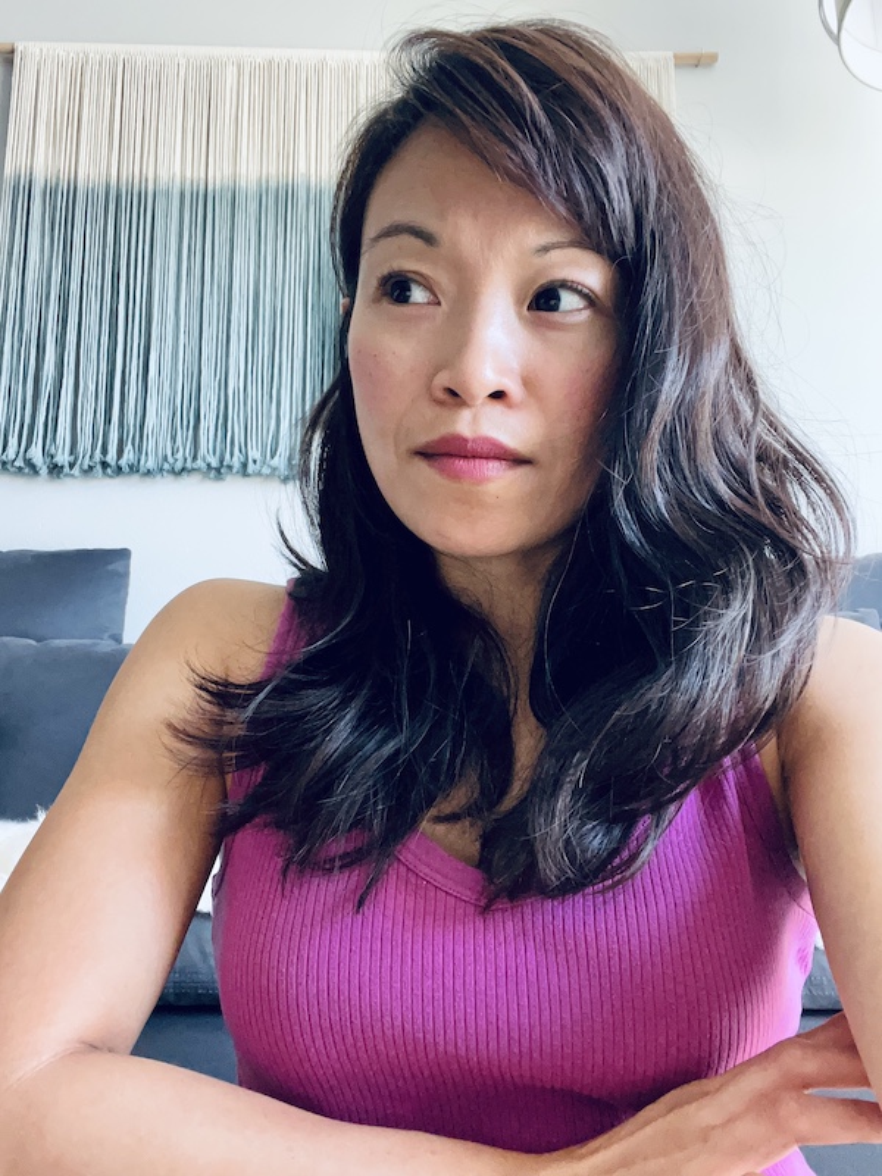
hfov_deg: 46.8
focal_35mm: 30
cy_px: 588
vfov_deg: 60.0
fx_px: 1019
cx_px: 441
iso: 400
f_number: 2.2
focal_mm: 2.71
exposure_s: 1/40
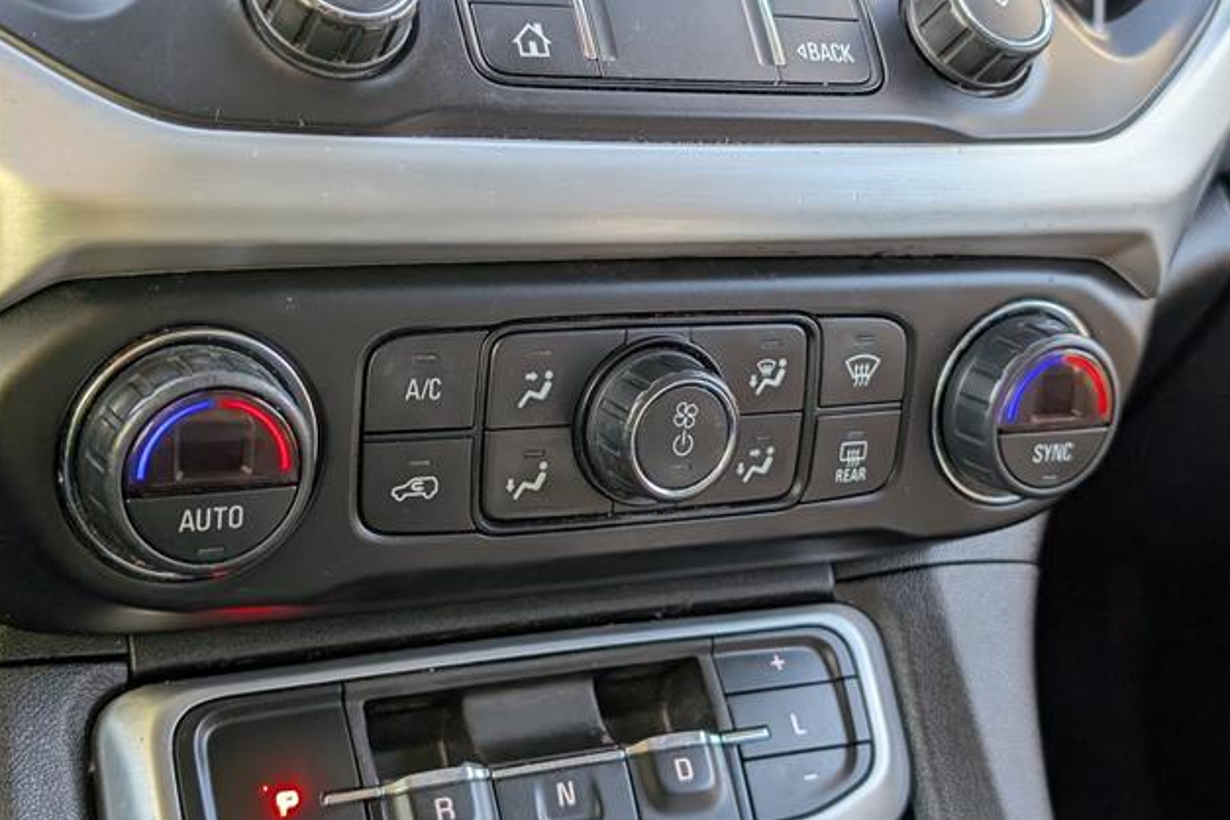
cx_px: 616
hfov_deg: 38.2
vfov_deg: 26.0
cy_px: 392
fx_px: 1777
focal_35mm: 52
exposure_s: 1/278
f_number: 1.68
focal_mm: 6.9
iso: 219
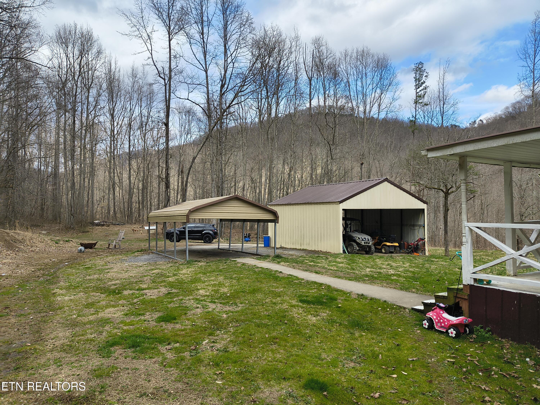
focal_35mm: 25
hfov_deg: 69.4
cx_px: 270
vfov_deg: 54.9
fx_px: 390
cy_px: 202
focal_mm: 4.68
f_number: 1.7
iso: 100
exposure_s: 1/823
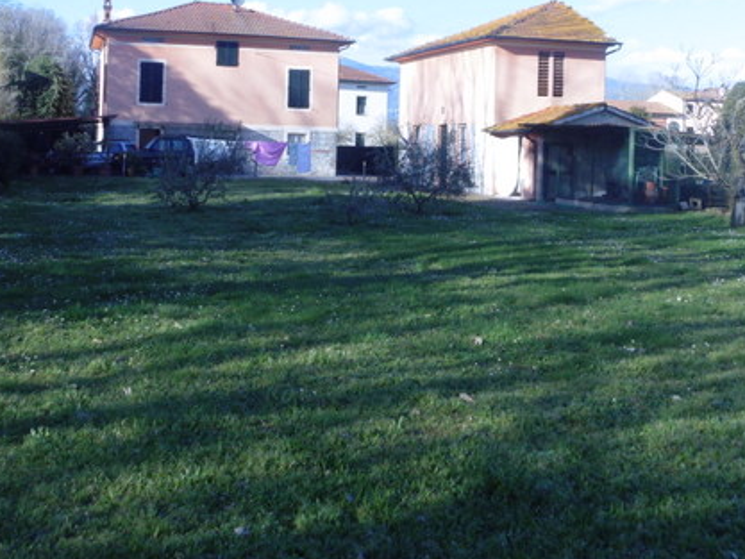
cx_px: 359
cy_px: 127
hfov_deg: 39.6
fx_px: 1033
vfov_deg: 29.7
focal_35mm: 48
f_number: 3.1
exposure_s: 1/800
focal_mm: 4.5
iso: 100
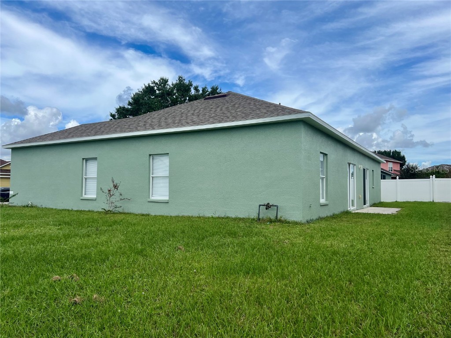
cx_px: 226
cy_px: 169
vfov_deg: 53.1
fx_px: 339
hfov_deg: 67.3
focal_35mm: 26
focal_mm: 5.7
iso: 50
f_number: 1.5
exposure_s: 1/5076
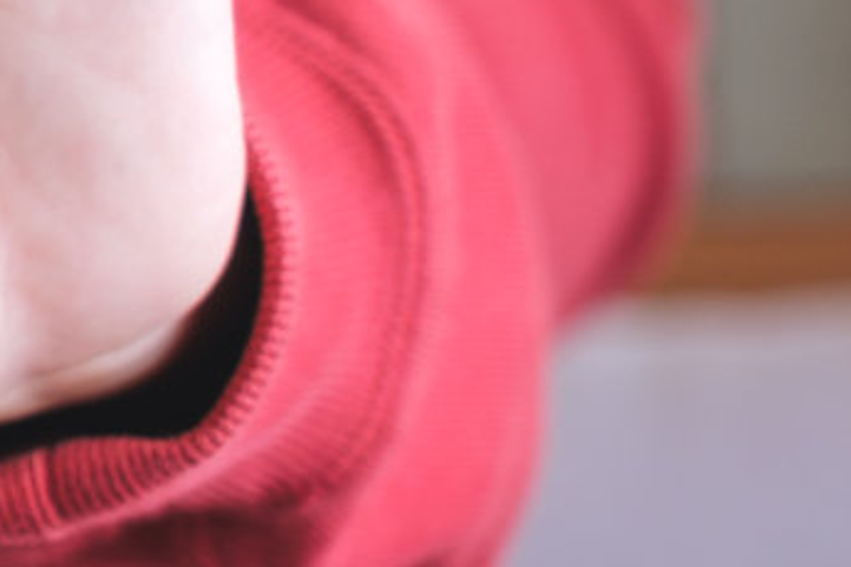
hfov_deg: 8.5
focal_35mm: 232
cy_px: 9
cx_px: -777
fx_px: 5484
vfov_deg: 5.9
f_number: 2.8
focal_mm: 33.2
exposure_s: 1/50
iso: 160
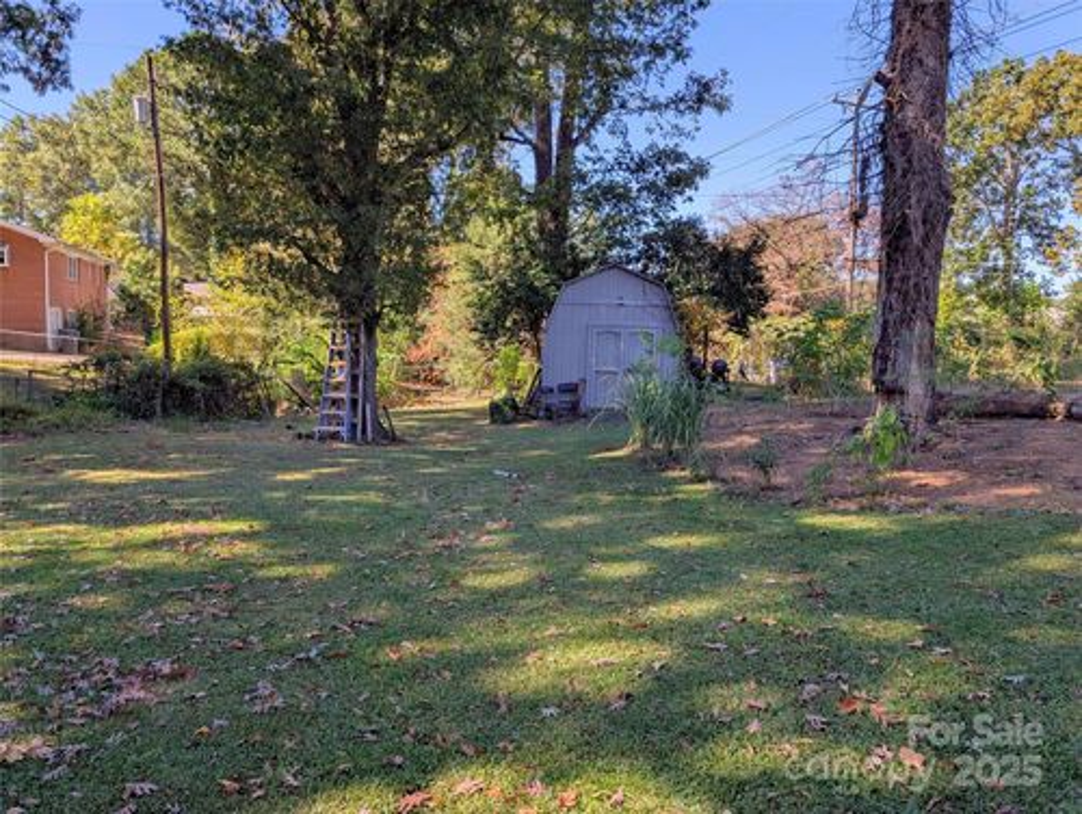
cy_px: 407
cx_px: 541
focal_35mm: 24
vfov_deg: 56.9
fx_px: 751
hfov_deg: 71.5
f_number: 1.68
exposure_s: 1/478
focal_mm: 6.9
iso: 21
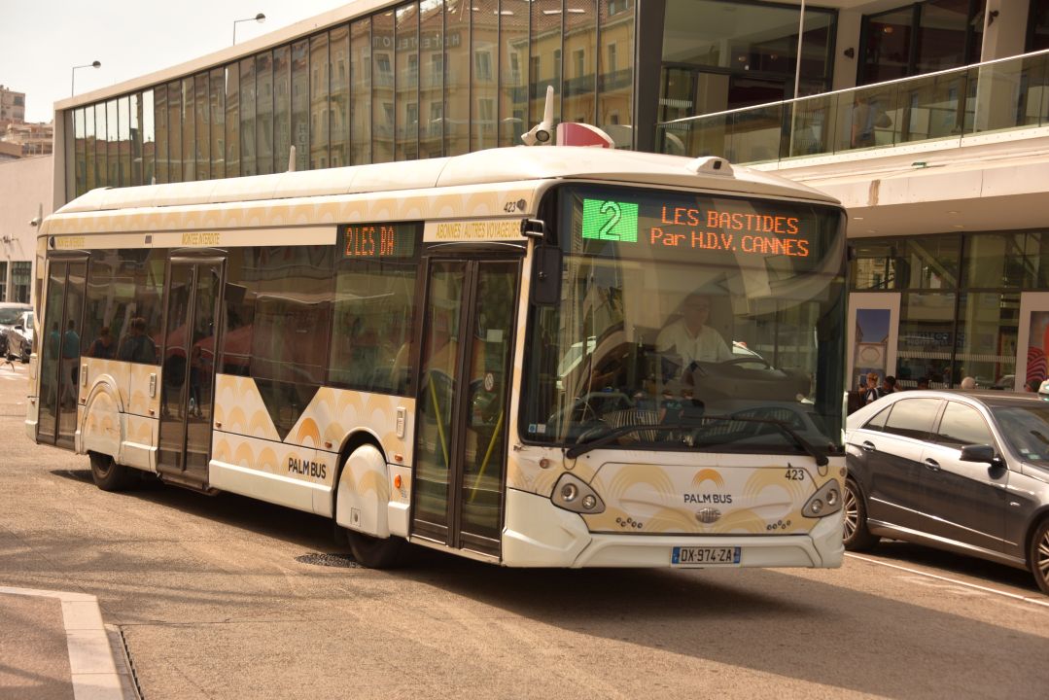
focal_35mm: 70
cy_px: 350
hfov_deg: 28.8
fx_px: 2040
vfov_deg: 19.5
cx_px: 524
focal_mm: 70
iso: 100
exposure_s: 1/500
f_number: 5.6
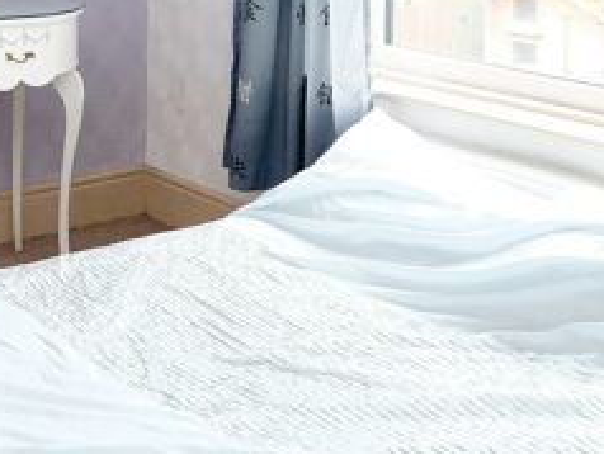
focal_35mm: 62
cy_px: -120
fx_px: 1083
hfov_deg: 29.7
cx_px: 46
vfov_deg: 21.6
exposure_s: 1/20
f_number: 4
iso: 800
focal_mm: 10
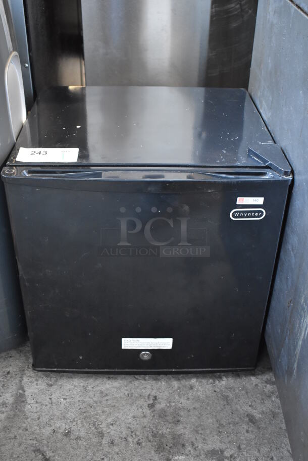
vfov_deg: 49.5
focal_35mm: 39
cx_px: 154
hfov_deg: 34.3
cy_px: 230
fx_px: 500
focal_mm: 26
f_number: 4
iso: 2800
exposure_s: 1/30
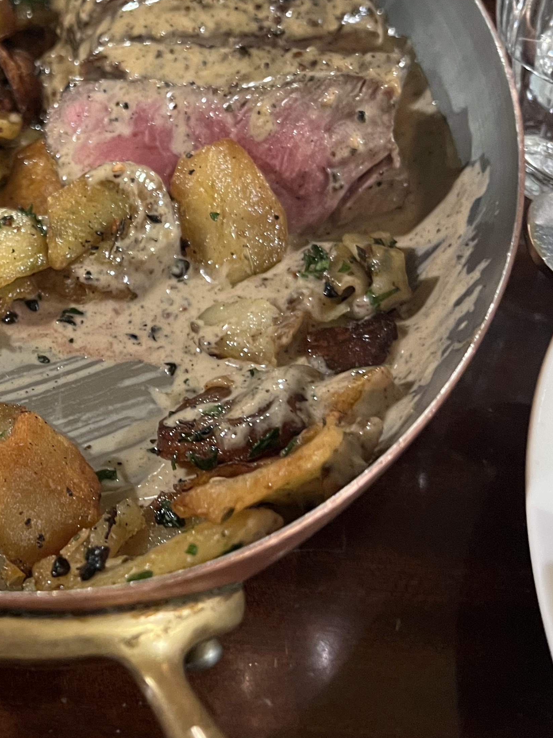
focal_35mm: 48
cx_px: 50
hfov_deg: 29.0
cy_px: 309
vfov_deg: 39.5
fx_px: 1022
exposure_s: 1/33
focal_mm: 5.7
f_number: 1.5
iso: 640
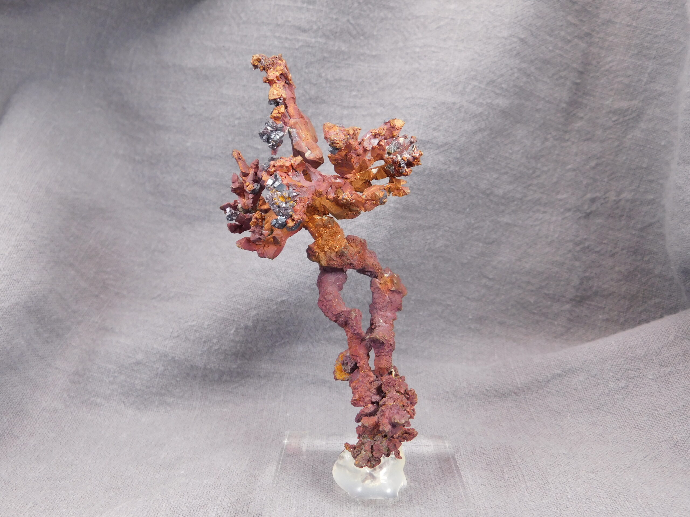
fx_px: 558
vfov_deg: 49.7
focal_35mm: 28
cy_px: 258
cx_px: 345
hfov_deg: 63.4
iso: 125
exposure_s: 1/80
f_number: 3.2
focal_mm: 4.9
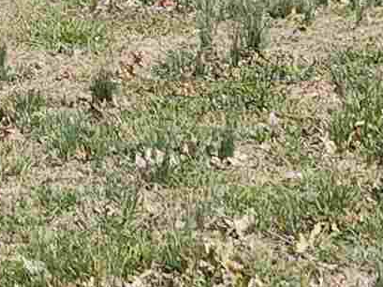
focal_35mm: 203
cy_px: -264
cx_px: -209
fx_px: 2244
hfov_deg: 9.5
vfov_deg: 7.1
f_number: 1.7
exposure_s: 1/3173
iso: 100
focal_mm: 4.75
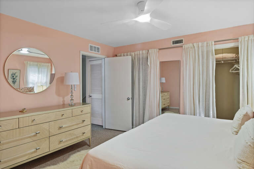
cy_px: 84
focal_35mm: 21
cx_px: 127
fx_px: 148
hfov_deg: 81.2
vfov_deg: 59.5
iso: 400
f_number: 8
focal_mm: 14
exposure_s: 1/1.67
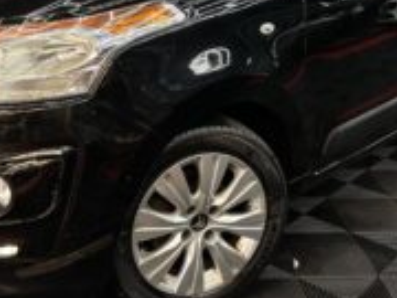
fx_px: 573
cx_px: 178
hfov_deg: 38.1
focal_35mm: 50
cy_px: 30
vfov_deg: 28.0
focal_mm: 6.86
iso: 80
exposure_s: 1/100
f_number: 1.78
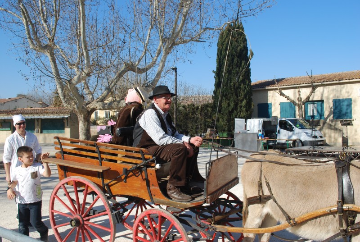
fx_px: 301
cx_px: 180
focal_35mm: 30
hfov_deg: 61.8
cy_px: 121
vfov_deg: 43.8
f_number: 8
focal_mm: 20
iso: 100
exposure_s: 1/250
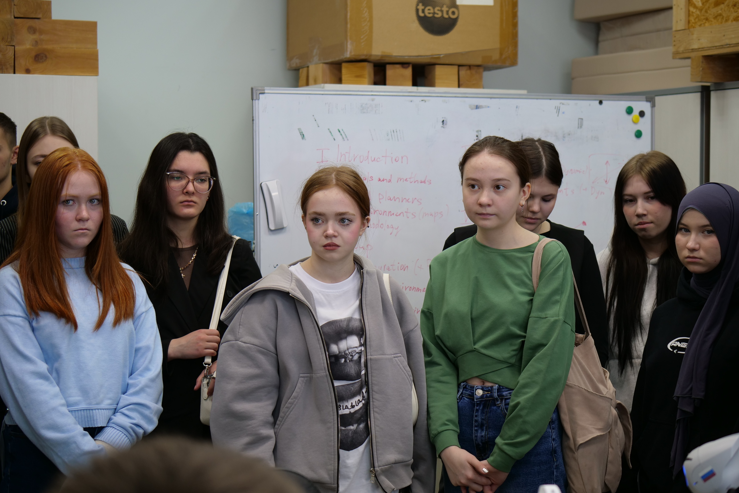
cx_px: 370
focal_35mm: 73
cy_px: 248
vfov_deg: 18.7
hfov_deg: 27.7
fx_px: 1498
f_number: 2.8
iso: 200
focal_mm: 35
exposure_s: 1/80
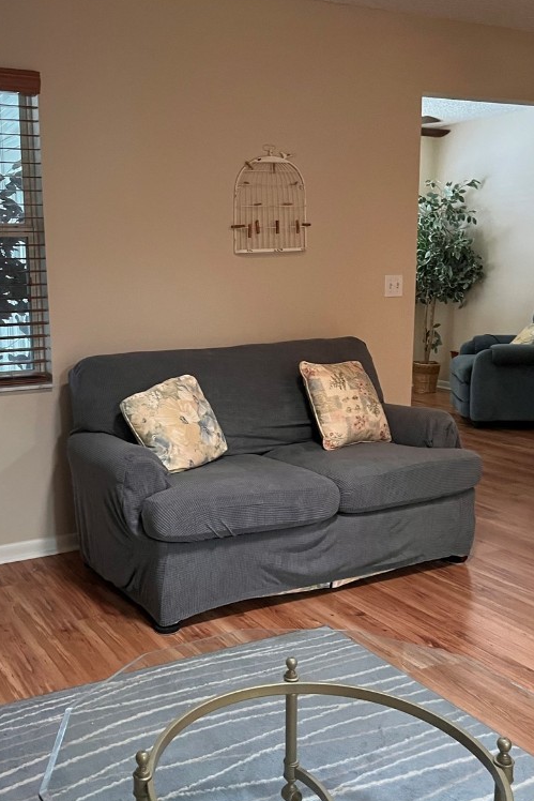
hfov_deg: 35.6
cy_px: 404
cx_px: 176
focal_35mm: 37
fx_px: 823
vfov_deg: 51.9
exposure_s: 1/40
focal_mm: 5.1
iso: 500
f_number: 1.6
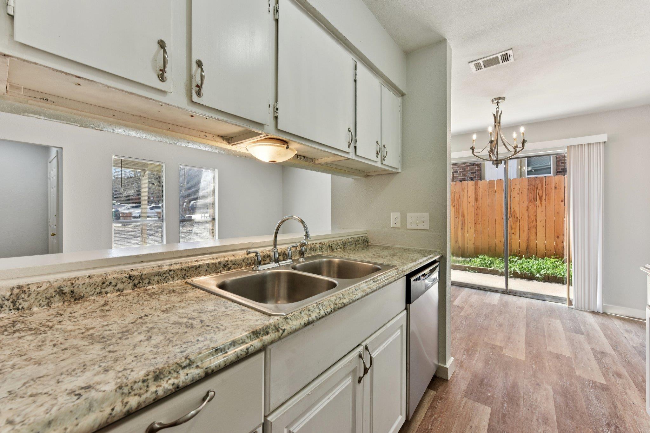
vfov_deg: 81.2
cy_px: 216
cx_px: 325
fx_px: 253
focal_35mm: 14
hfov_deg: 104.3
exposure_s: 1/30
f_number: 8
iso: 100
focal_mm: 14
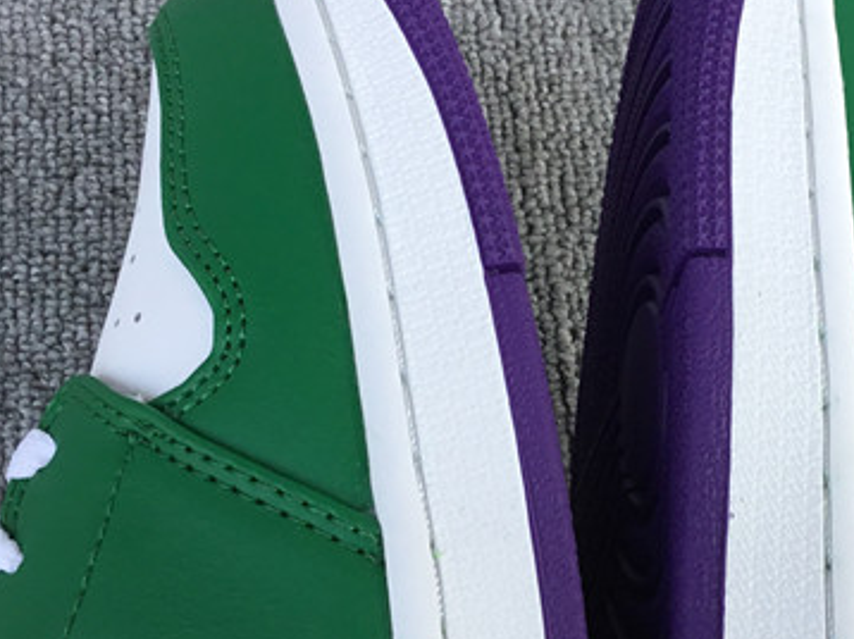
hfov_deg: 24.9
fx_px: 1923
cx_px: 584
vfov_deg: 18.8
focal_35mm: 78
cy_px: 428
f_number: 2.4
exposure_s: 1/311
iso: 25
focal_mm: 3.3
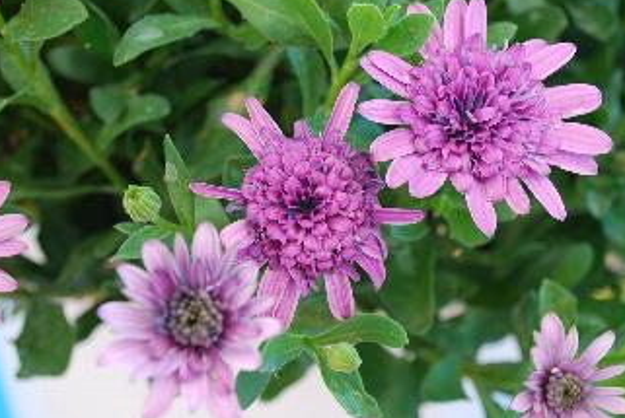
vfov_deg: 24.2
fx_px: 974
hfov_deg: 35.6
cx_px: 347
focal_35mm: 56
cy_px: 173
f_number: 5
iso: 200
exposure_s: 1/60
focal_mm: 30
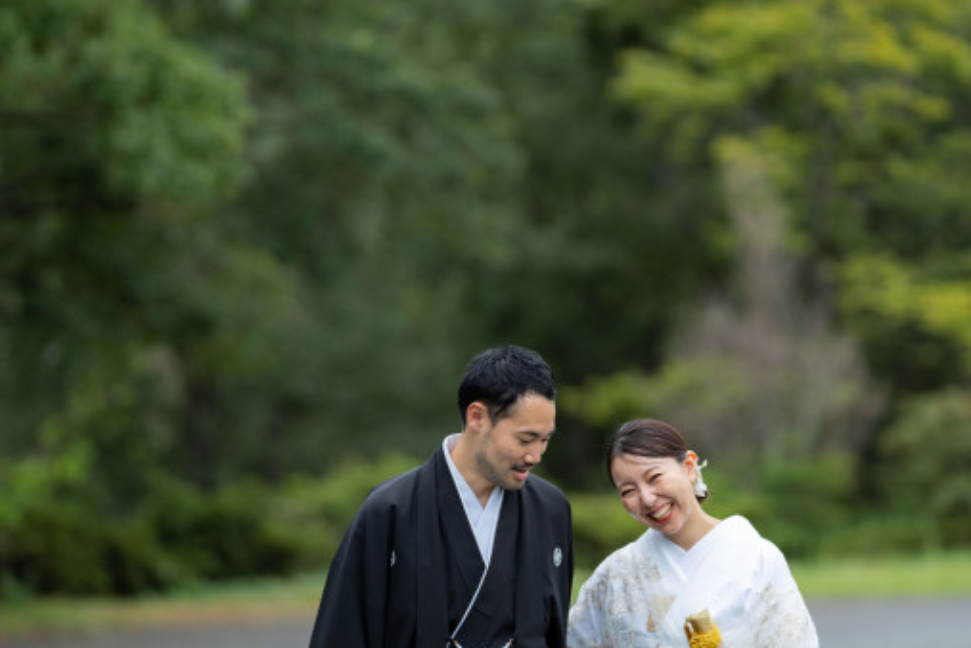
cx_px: 565
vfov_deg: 6.4
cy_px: 354
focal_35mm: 213
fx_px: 5745
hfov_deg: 9.7
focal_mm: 135
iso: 200
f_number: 2
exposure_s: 1/1000
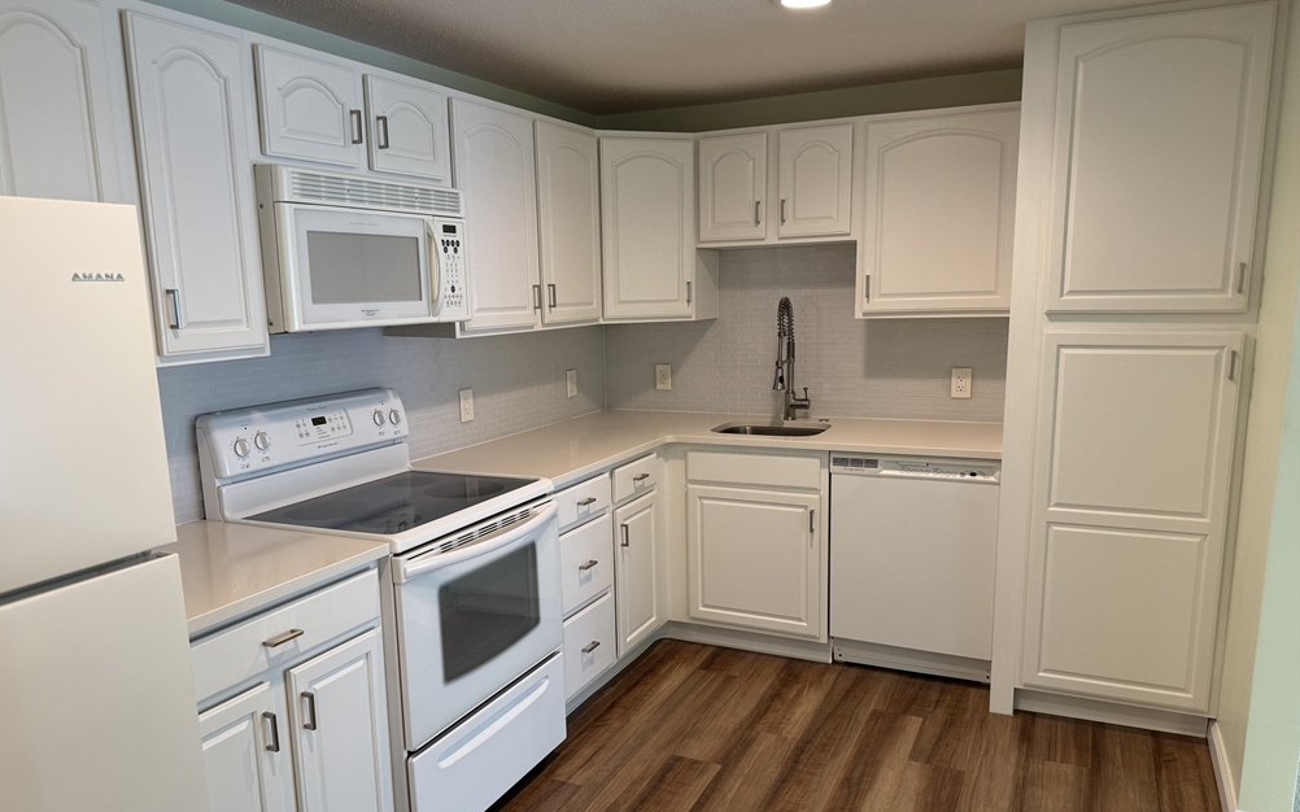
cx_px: 642
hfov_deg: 70.4
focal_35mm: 26
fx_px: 921
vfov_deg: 47.5
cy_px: 457
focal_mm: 6.76
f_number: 1.78
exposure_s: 1/60
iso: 125
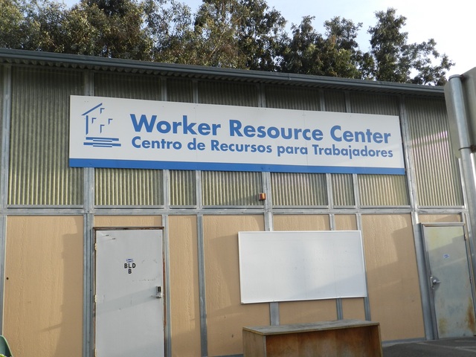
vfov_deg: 37.7
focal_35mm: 38
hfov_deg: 49.0
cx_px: 238
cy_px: 178
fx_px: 523
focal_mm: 6.7
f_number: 4
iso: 160
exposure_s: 1/500
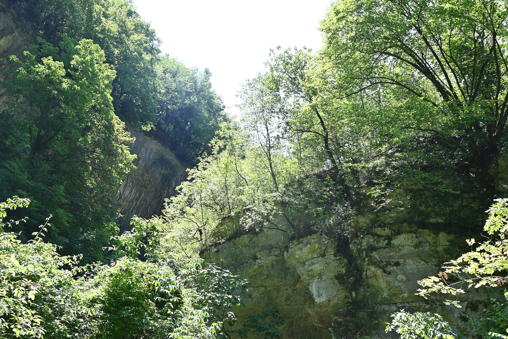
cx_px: 254
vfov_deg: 36.9
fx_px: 508
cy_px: 170
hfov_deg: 53.1
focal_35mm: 36
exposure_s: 1/125
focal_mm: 24
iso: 100
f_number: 5
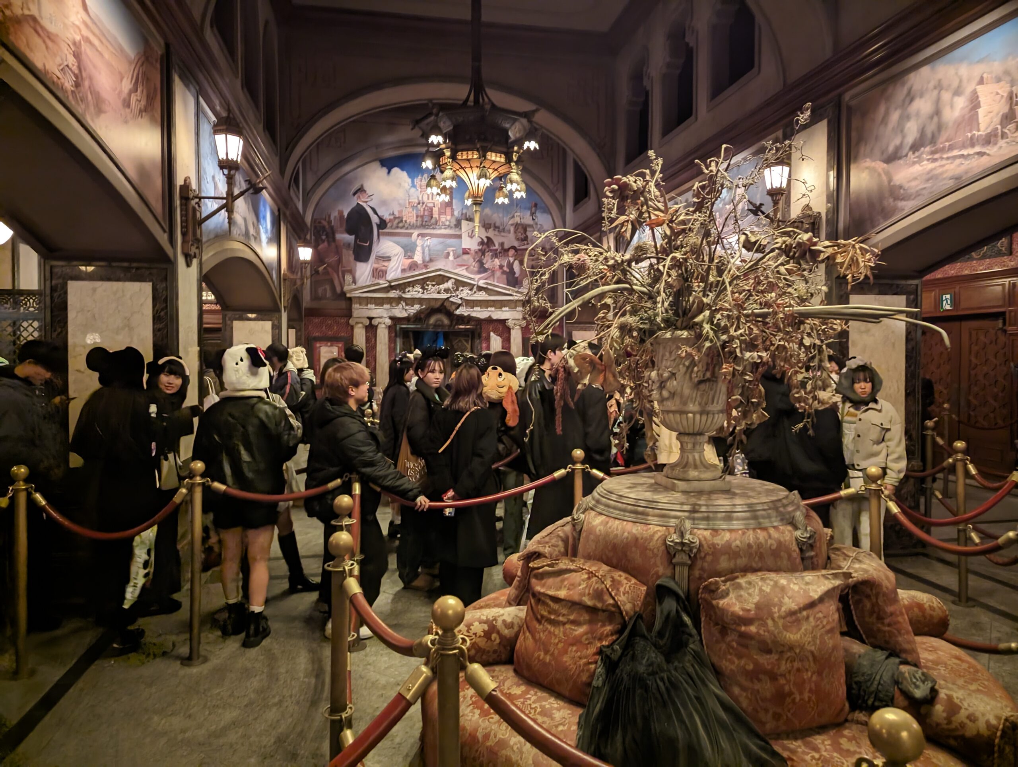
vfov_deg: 56.9
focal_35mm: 24
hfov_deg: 71.5
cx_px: 509
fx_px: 707
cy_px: 384
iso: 7217
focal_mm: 6.81
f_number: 1.85
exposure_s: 1/33.3
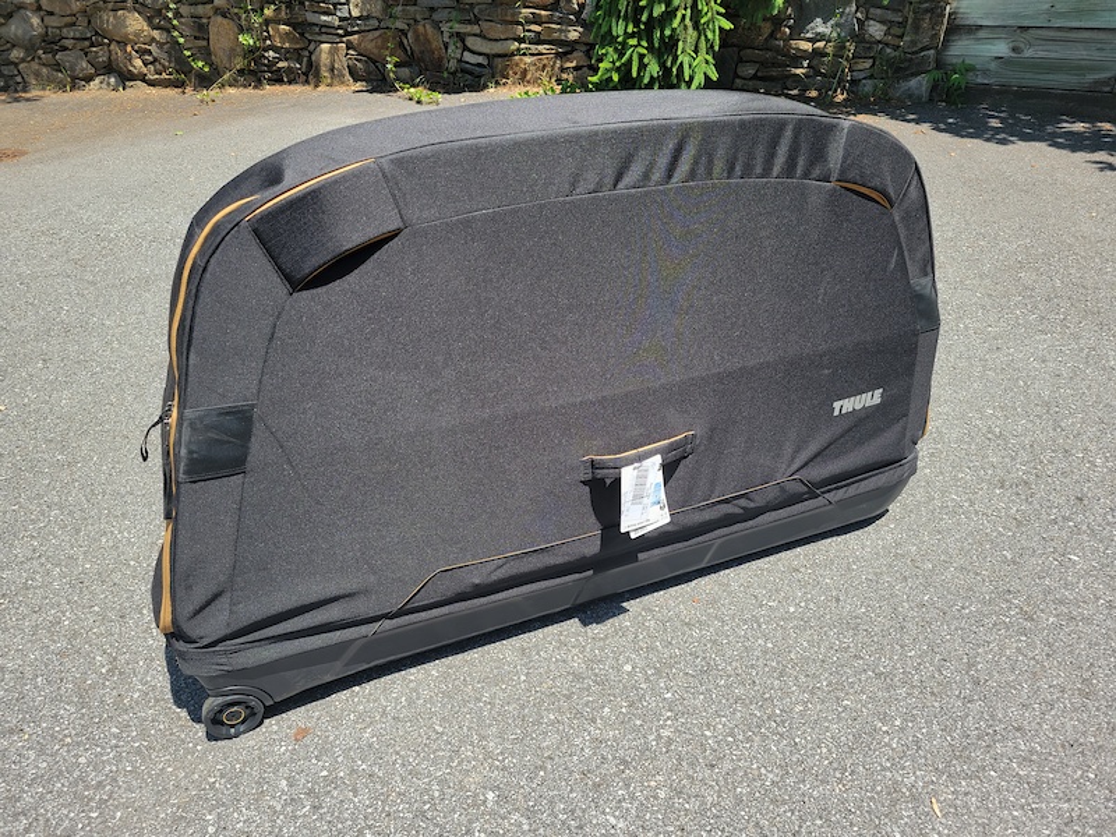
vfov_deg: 53.1
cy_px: 418
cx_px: 558
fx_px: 838
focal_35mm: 26
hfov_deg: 67.3
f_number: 1.8
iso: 40
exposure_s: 1/1096
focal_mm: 5.4
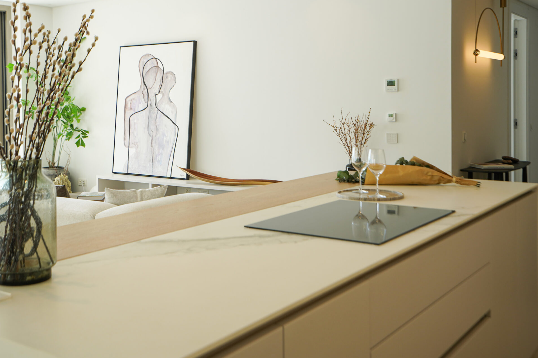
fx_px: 658
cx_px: 210
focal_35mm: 44
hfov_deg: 44.2
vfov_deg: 30.3
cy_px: 123
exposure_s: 1/100
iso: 200
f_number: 5.6
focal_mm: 33
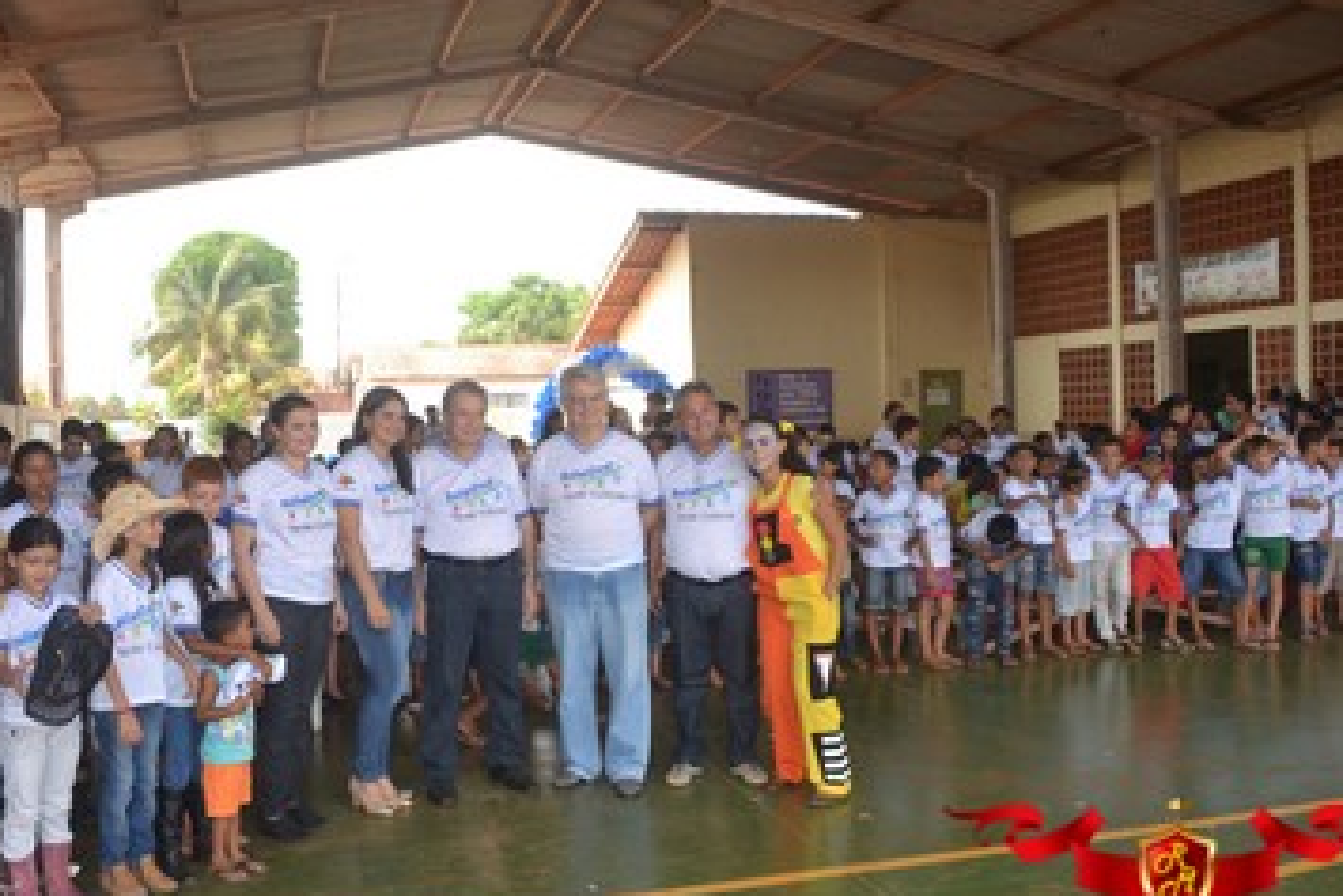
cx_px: 609
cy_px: 476
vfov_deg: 35.1
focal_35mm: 38
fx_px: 1418
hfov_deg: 50.6
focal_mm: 20
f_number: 4
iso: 100
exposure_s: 1/160
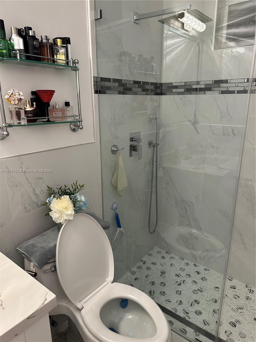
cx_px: 128
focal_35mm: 24
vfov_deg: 71.6
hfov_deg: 56.8
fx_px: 237
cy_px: 171
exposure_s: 1/60
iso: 160
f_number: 1.78
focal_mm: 6.86
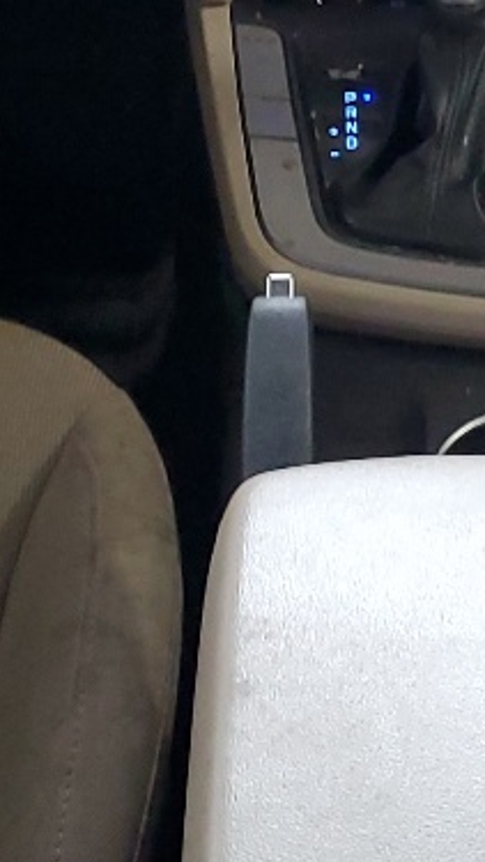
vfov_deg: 17.6
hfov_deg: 10.0
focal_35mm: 121
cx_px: 400
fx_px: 2766
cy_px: 166
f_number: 1.5
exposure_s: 1/60.2
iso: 196
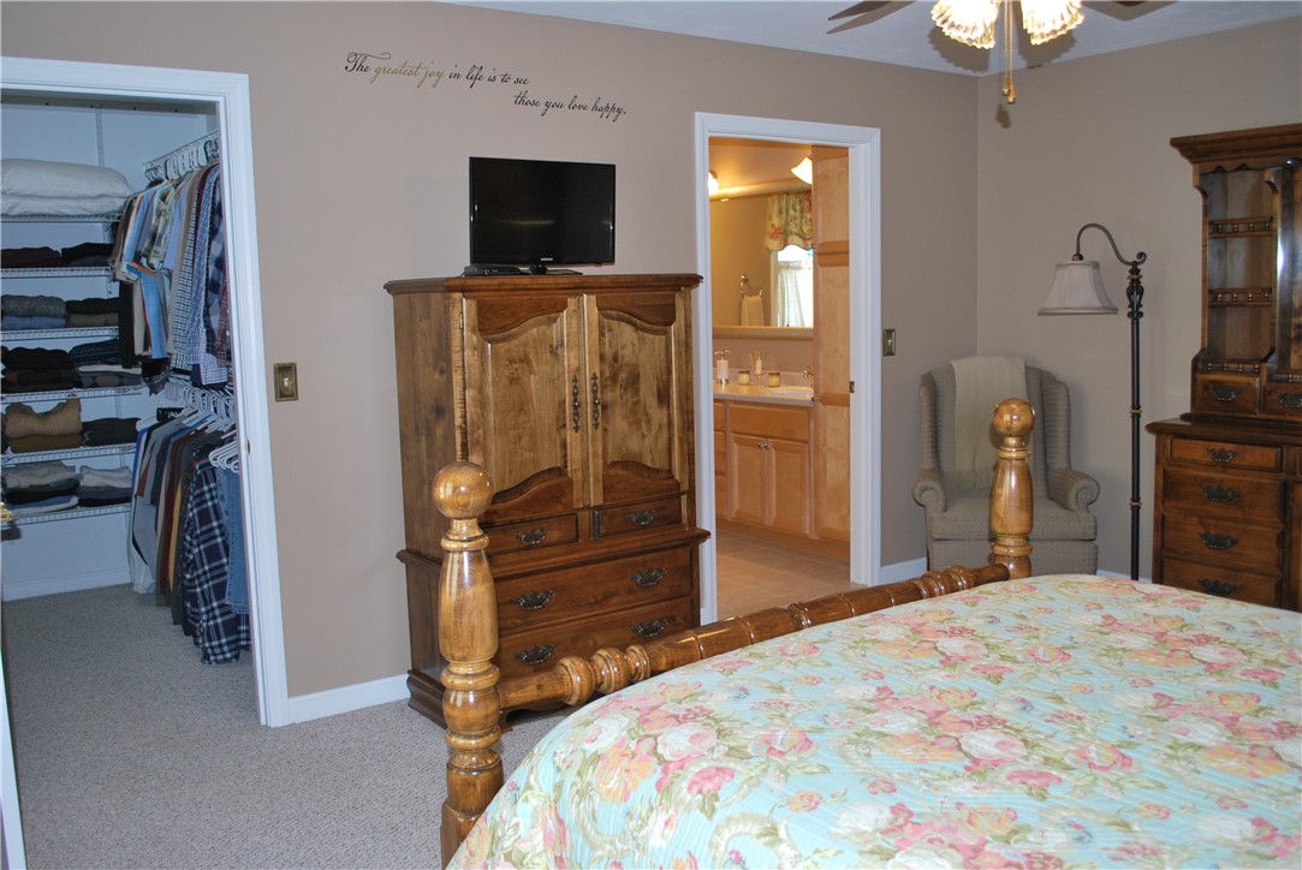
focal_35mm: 33
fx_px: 1194
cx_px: 651
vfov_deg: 40.0
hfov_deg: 57.2
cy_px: 435
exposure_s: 1/60
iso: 200
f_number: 4
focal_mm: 22
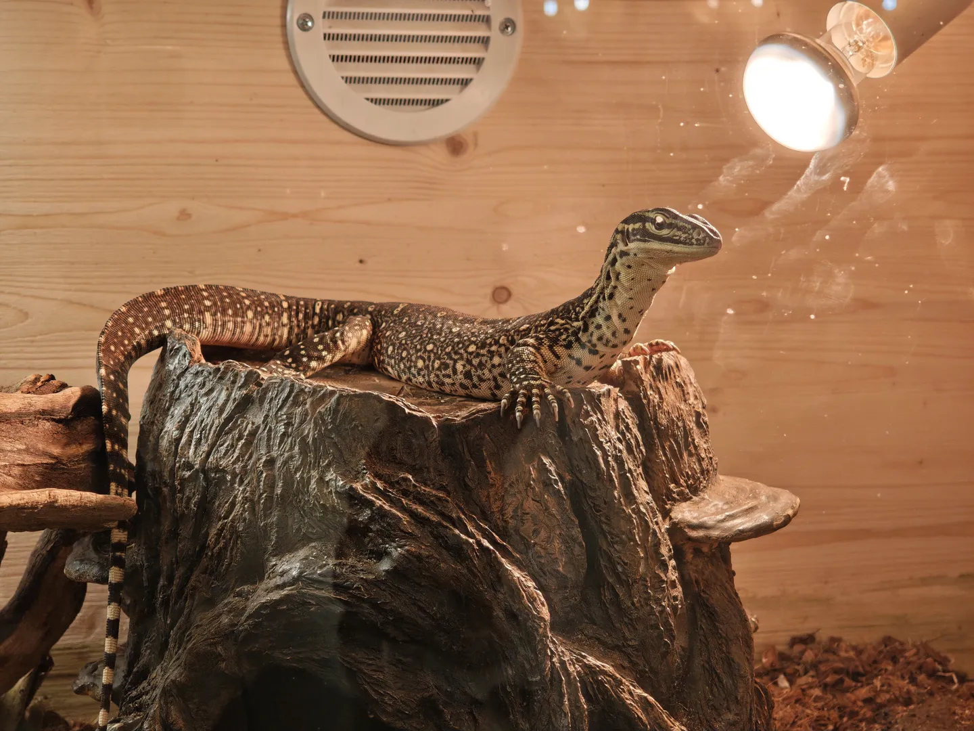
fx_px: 1688
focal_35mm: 60
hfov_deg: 32.2
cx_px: 487
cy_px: 366
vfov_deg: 24.4
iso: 200
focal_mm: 9
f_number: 2
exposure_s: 1/100
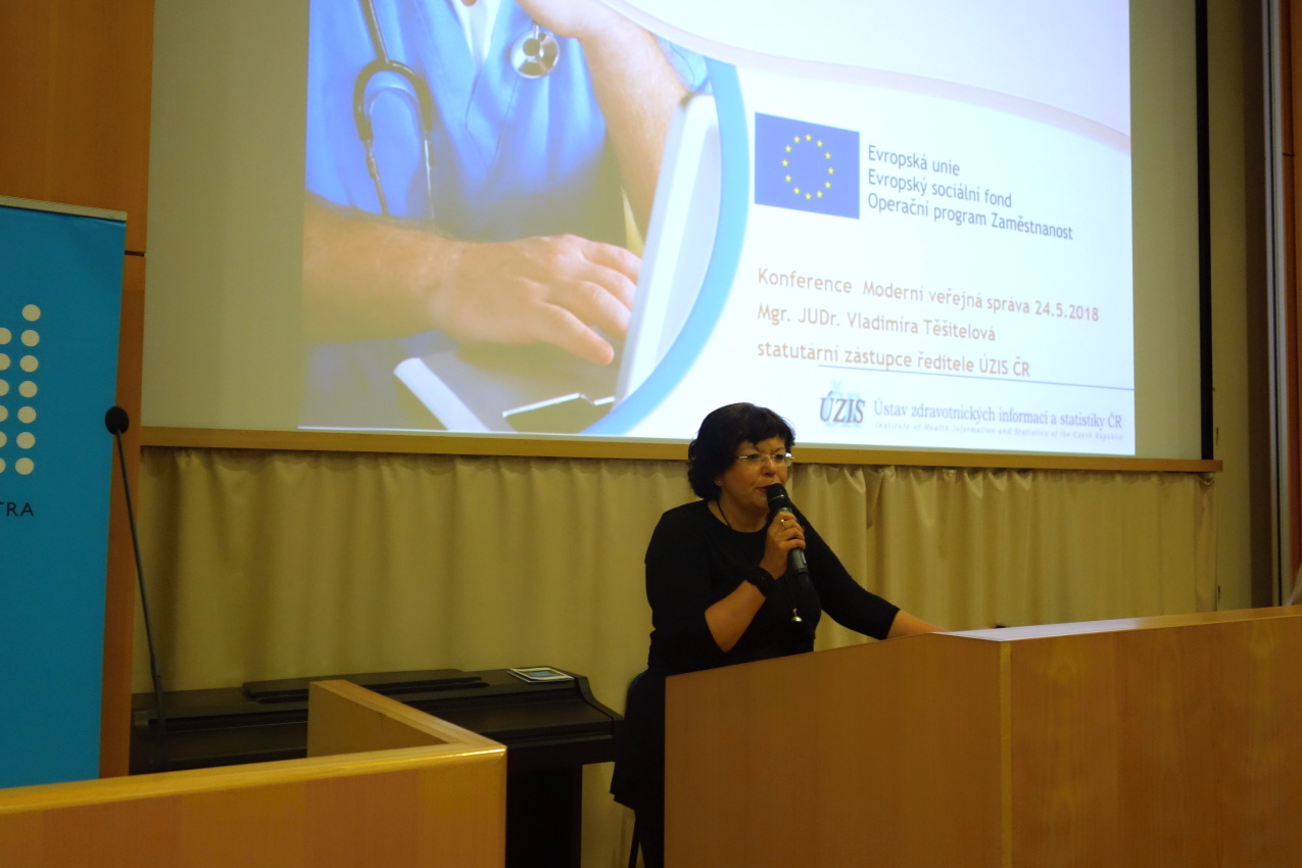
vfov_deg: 37.9
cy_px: 434
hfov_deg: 54.4
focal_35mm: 35
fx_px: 1266
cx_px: 651
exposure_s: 1/40
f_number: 2.8
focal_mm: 13.09
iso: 800
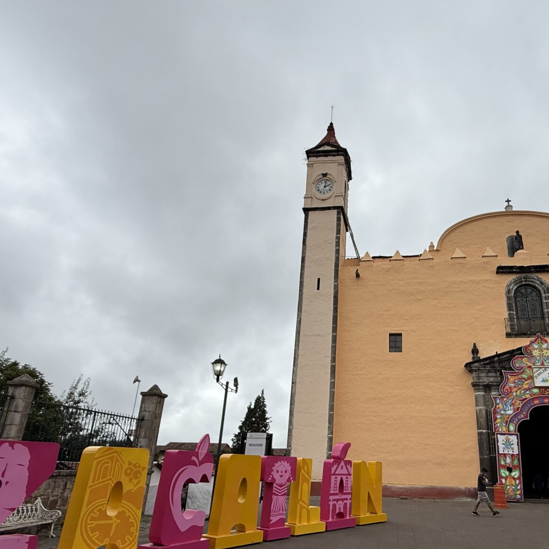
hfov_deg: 67.8
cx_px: 364
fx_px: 395
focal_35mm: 22
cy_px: 335
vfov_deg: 68.8
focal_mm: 2.22
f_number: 2.2
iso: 50
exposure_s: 1/864
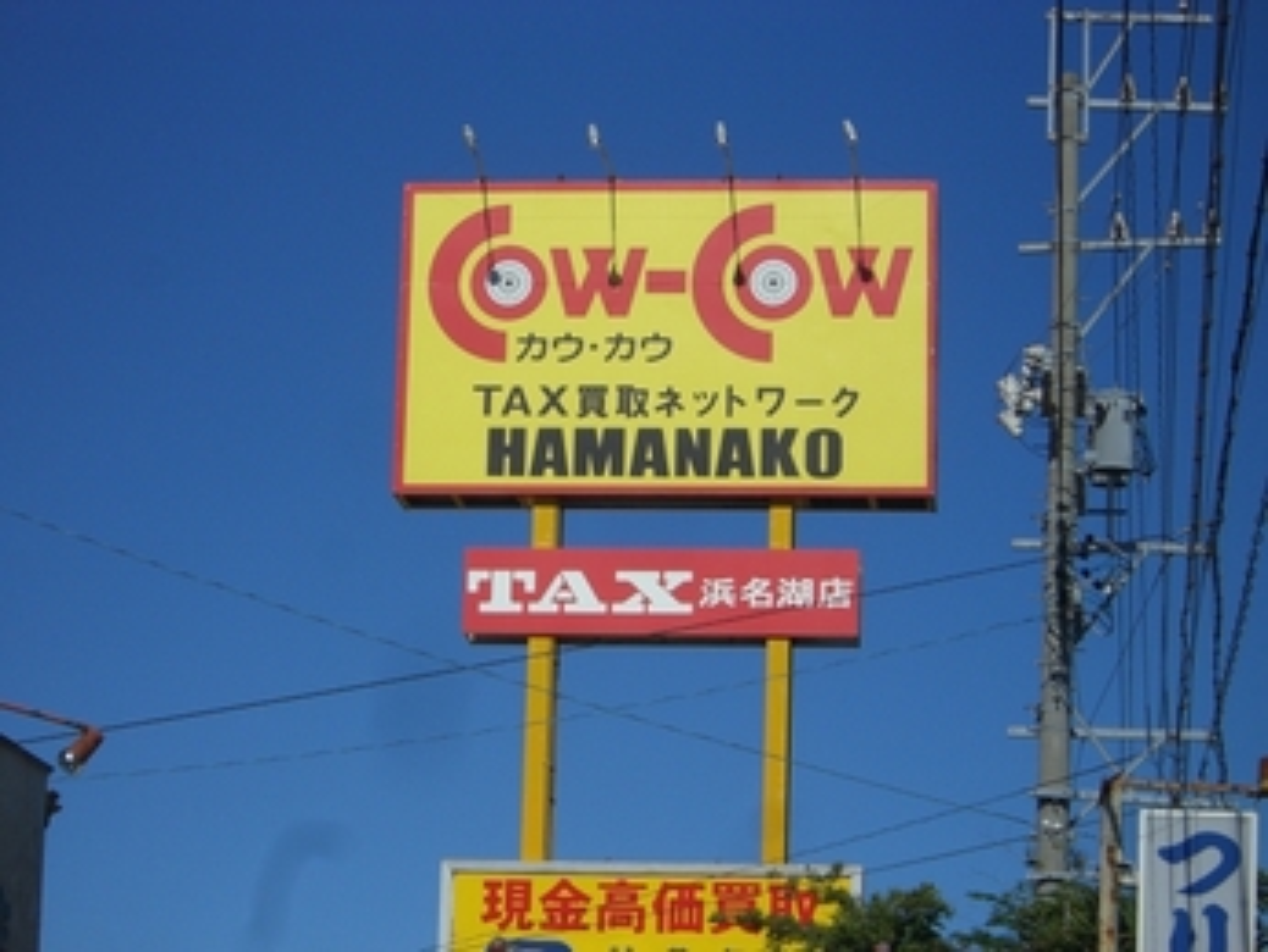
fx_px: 4179
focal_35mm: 114
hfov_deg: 17.3
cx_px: 634
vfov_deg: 13.0
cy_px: 476
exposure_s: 1/640
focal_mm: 18.6
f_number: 8.3
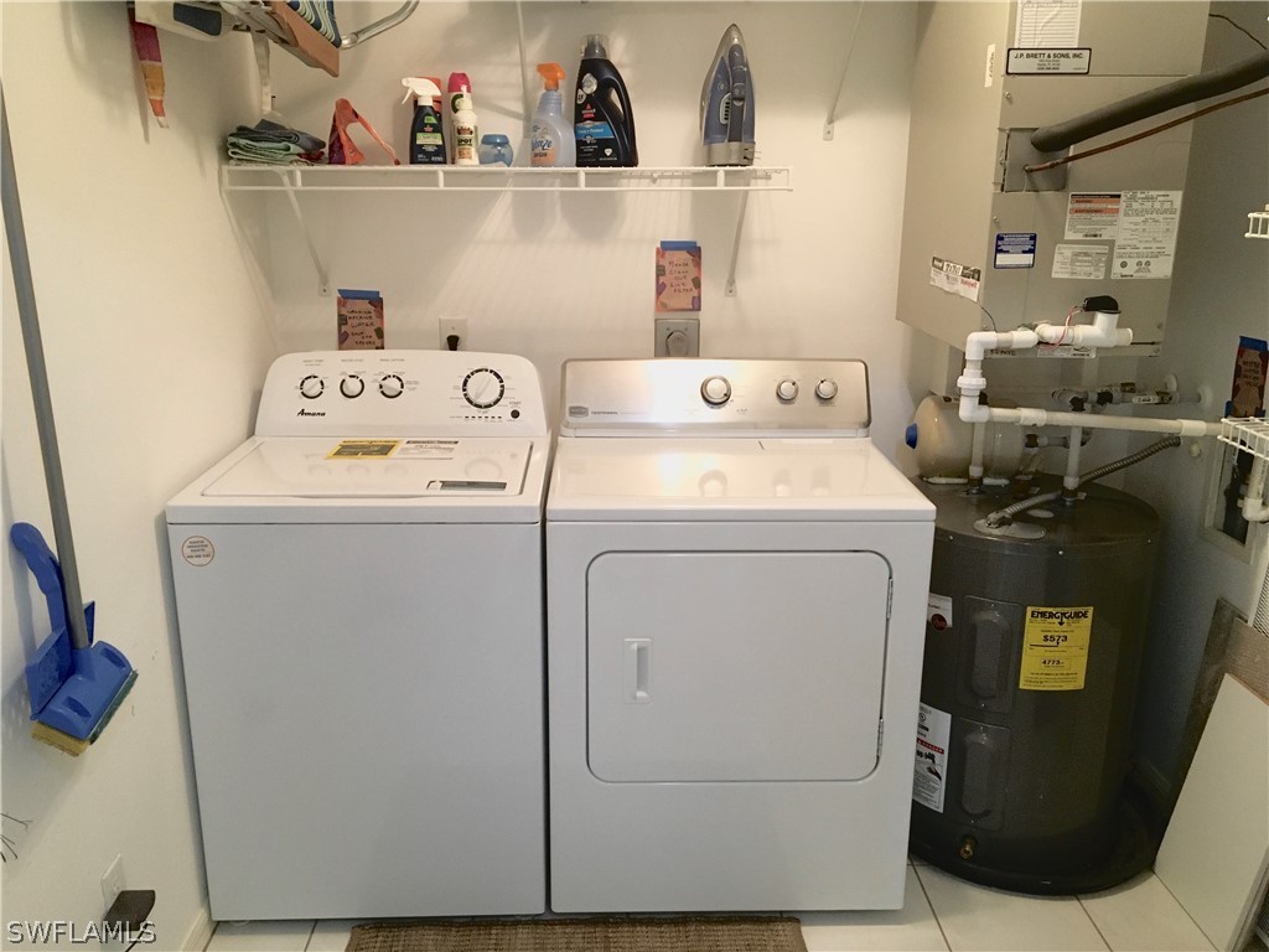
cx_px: 634
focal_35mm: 29
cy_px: 476
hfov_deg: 61.7
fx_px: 1063
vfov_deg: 48.2
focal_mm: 4.15
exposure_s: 1/30
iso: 160
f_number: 2.2
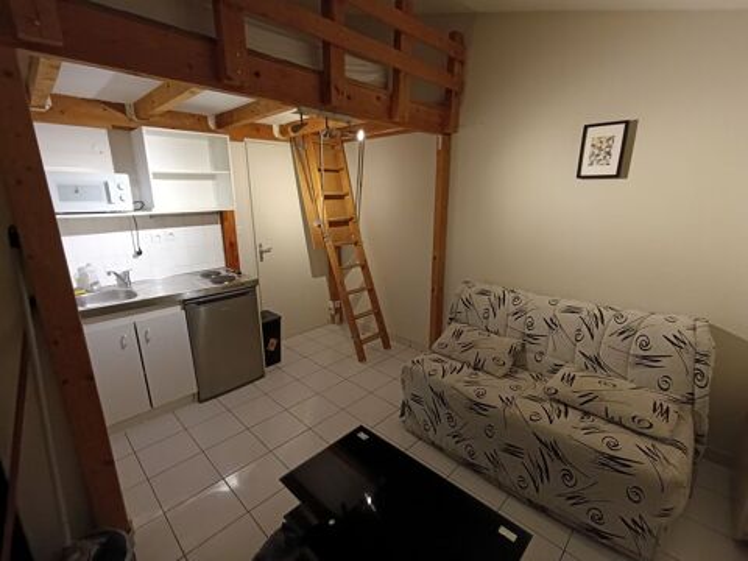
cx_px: 374
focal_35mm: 16
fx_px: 346
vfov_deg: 78.1
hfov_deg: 94.5
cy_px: 280
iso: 500
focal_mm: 1.65
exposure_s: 1/33.3
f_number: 2.2
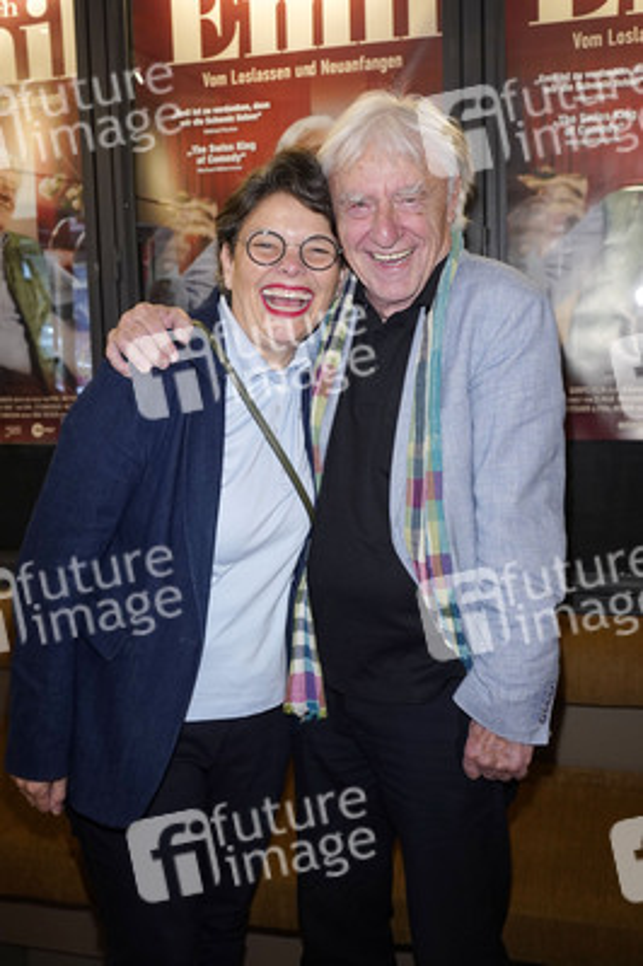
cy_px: 483
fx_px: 912
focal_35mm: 34
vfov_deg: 55.8
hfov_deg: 38.8
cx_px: 322
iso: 2000
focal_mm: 34
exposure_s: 1/100
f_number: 5.6
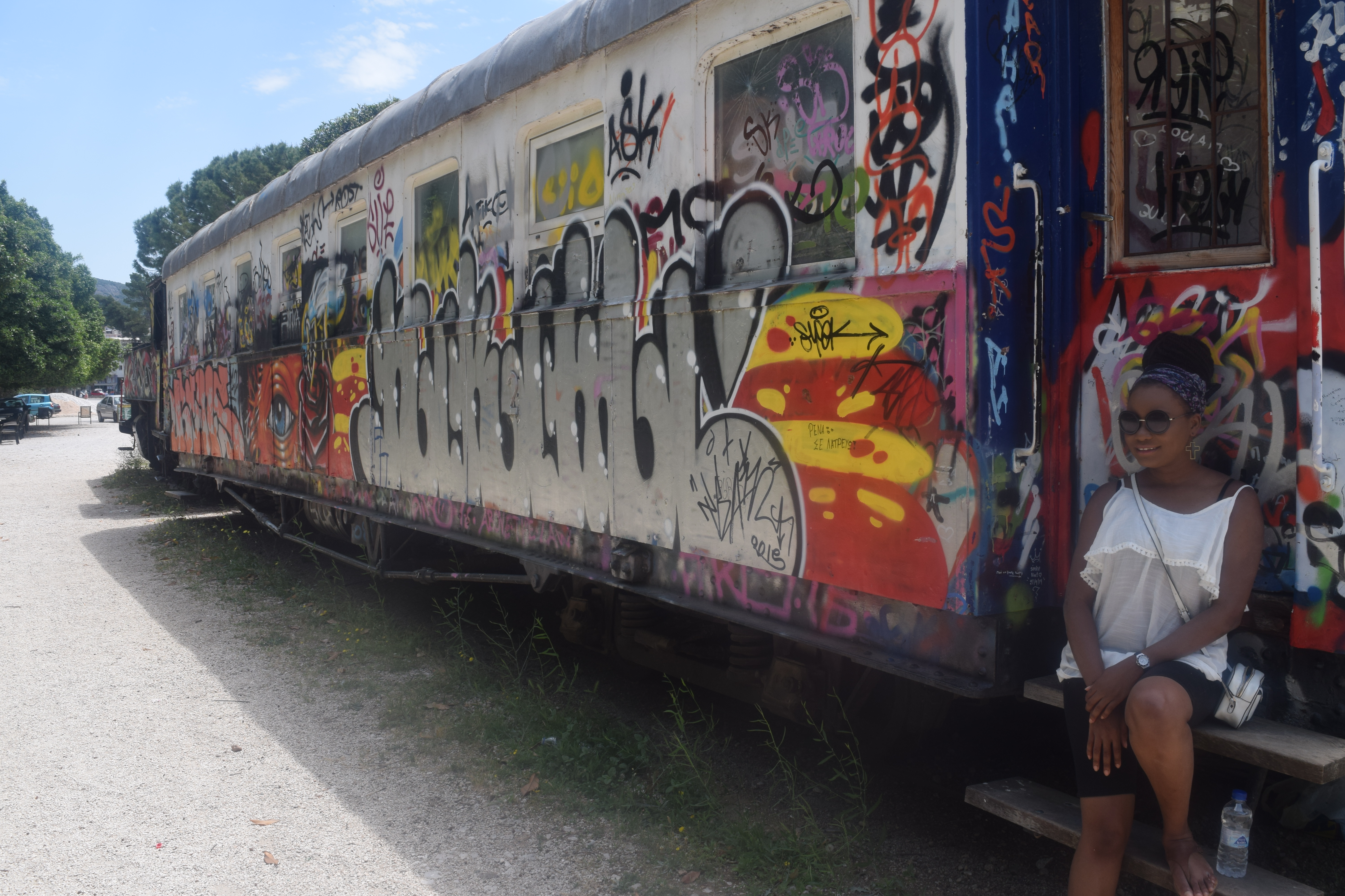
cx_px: 672
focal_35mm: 33
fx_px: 1233
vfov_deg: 40.0
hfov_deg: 57.2
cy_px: 448
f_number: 8
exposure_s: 1/250
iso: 200
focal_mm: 22
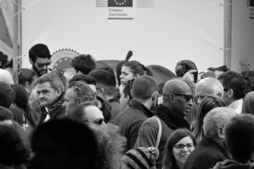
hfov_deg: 1.7
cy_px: 93
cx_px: 119
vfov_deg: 1.2
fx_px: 8423
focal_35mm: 1194
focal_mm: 180
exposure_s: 1/250
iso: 400
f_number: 5.9
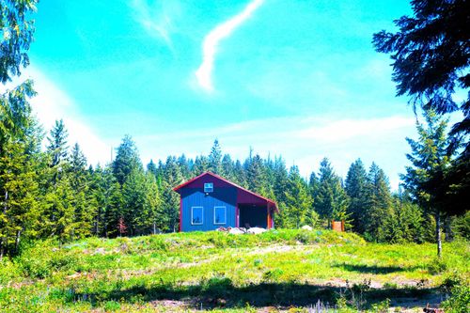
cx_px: 235
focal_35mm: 39
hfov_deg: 49.6
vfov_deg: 34.2
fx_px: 509
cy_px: 156
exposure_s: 1/320
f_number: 8
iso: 100
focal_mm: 26
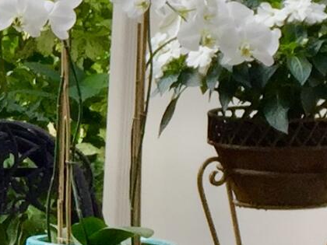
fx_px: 1955
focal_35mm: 207
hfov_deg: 8.9
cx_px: -360
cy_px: 141
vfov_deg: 7.2
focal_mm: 4.15
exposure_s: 1/120
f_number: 2.2
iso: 50
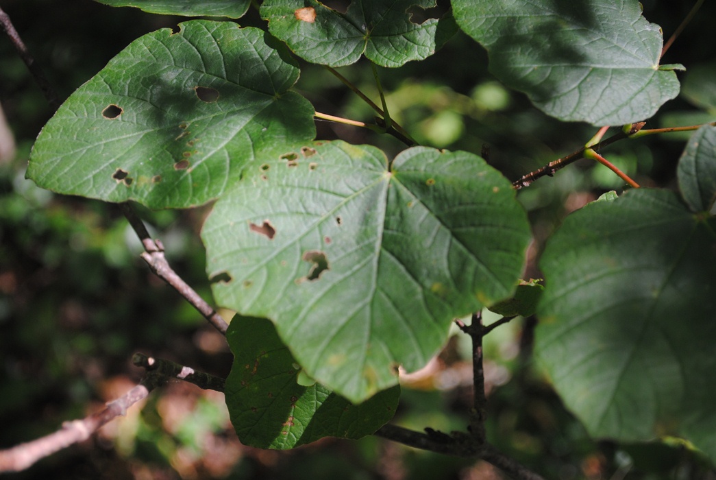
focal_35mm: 66
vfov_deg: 20.7
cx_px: 358
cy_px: 240
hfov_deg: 30.5
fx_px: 1314
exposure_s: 1/60
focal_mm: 44
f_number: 5.6
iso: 200
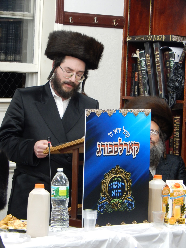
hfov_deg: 9.3
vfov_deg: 12.3
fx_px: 1146
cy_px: 124
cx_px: 93
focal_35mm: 160
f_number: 5.1
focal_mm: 28.7
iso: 360
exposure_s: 1/30
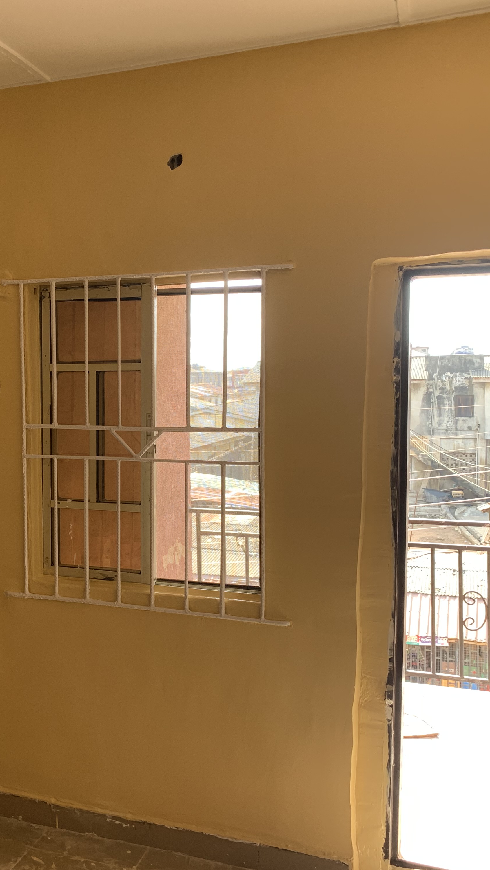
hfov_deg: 30.1
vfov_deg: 52.8
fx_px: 878
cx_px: 71
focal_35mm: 38
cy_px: 437
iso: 50
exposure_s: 1/121
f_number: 1.8
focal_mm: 4.25
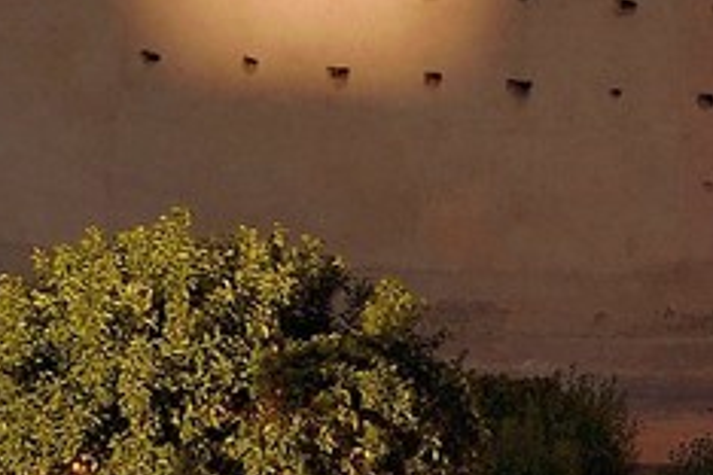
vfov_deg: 2.0
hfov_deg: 2.9
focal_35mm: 696
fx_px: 13784
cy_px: -746
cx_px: 2325
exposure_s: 1/250
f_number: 11
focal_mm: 102
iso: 200
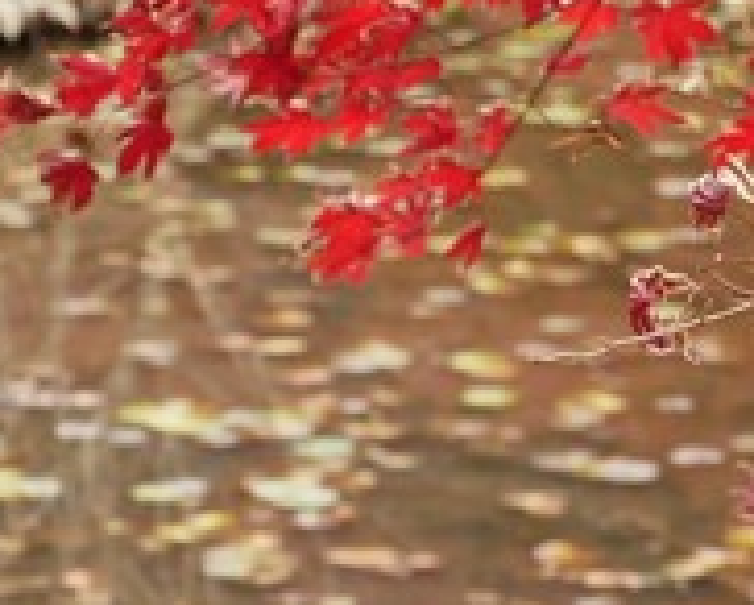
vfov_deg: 6.3
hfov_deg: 7.8
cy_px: 108
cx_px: 472
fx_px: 5518
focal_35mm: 247
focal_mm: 37
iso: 400
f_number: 5.6
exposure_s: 1/80
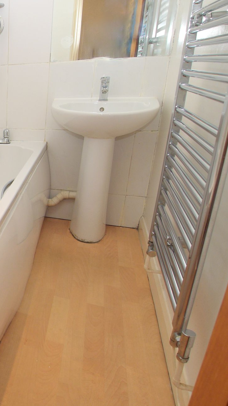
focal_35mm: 31
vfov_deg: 62.6
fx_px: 333
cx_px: -67
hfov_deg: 30.2
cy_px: 192
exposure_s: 1/60
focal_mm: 9
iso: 100
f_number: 4
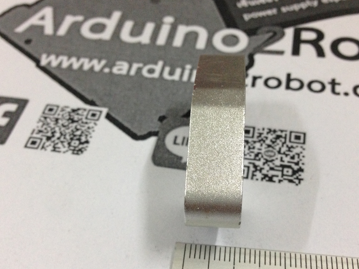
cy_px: 165
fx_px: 436
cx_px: 192
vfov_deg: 34.2
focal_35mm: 42
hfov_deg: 44.8
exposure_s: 1/20
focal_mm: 4.12
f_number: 2.4
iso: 250
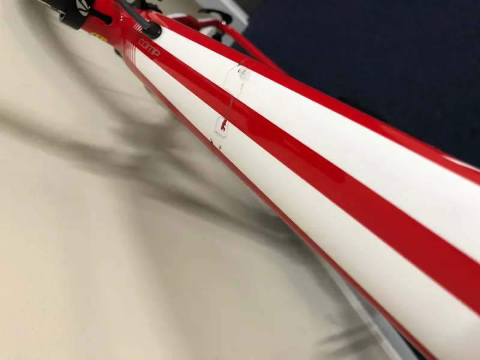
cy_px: 180
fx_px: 388
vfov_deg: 49.7
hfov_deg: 63.4
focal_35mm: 28
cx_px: 240
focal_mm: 4
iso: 40
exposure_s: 1/17
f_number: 1.8
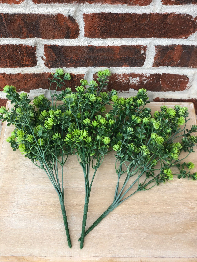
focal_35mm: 52
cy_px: 131
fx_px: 395
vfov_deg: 36.8
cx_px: 98
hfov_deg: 28.0
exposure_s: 1/190
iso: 16
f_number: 2.4
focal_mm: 6
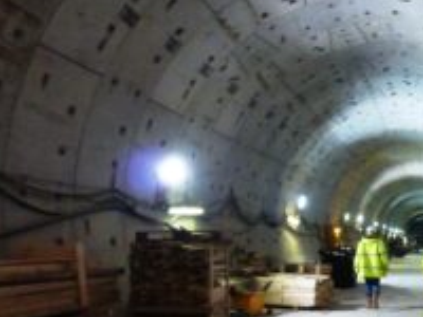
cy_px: 228
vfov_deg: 28.8
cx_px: 383
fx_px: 611
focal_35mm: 50
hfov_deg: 35.8
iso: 1600
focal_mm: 4.3
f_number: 3.3
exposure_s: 1/80
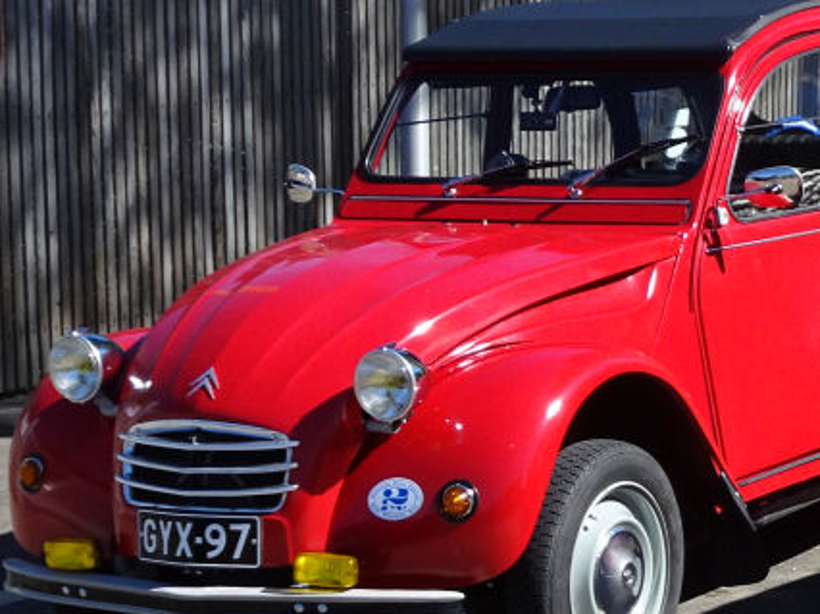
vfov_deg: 11.9
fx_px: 2936
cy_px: 296
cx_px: 964
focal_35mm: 124
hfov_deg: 15.4
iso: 80
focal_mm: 7.58
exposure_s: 1/400
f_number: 4.5
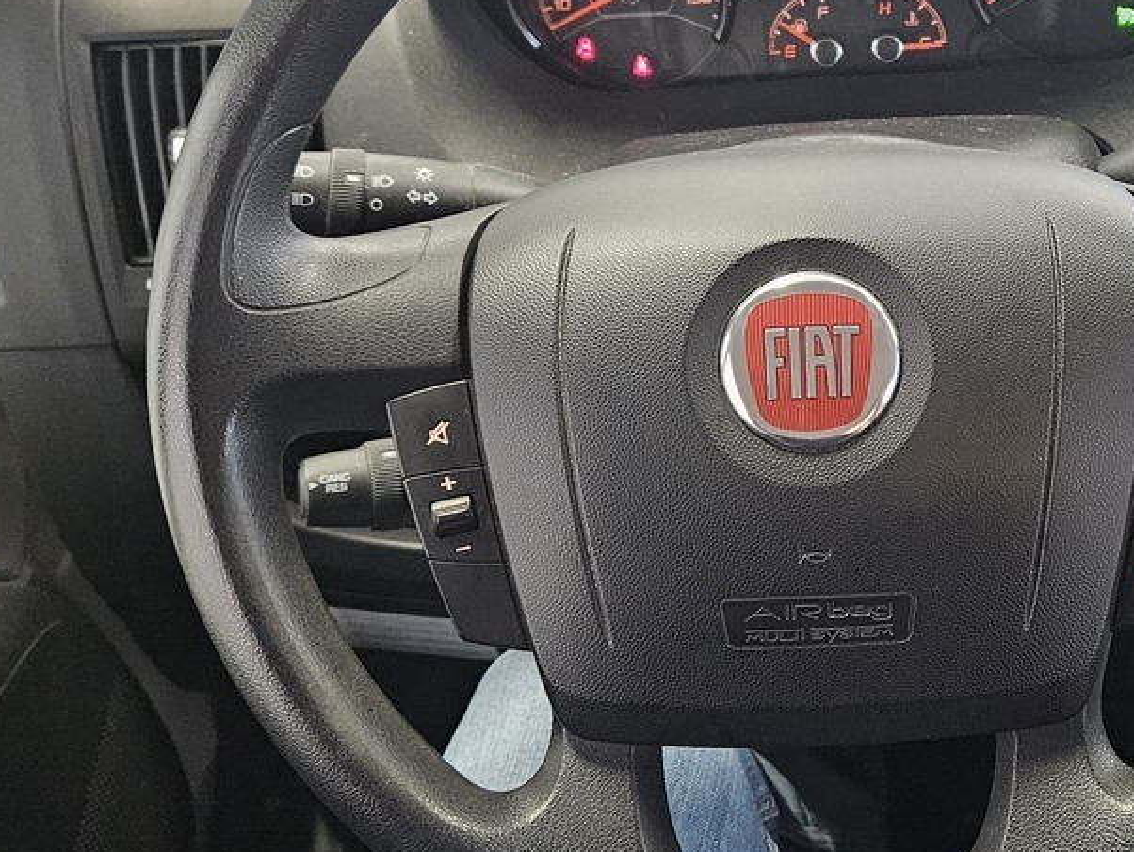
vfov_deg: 26.6
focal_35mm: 55
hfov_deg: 33.3
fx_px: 1802
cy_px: 373
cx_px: 1002
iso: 800
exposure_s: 1/100
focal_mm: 5.4
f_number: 1.8
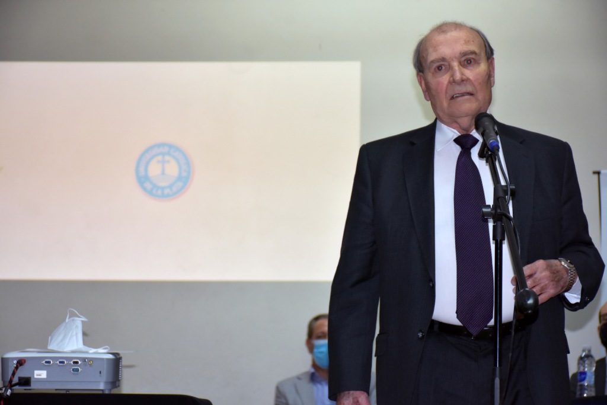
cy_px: 202
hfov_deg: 19.5
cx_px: 304
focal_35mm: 105
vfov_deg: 13.0
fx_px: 1771
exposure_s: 1/125
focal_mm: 70
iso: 800
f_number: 5
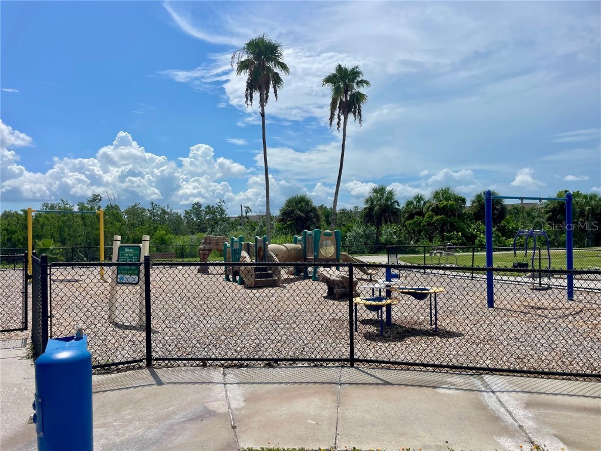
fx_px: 451
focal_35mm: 26
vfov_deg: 53.1
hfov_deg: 67.3
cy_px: 226
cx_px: 300
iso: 32
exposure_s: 1/10753
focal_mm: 4.2
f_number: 1.6
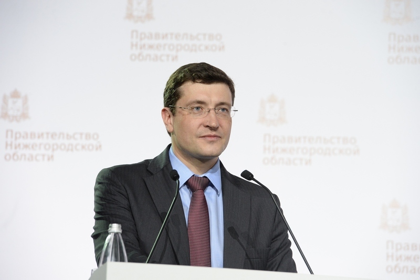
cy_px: 140
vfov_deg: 6.9
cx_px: 210
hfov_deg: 10.3
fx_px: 2331
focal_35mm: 200
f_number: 6.3
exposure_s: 1/160
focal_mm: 200
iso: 3200
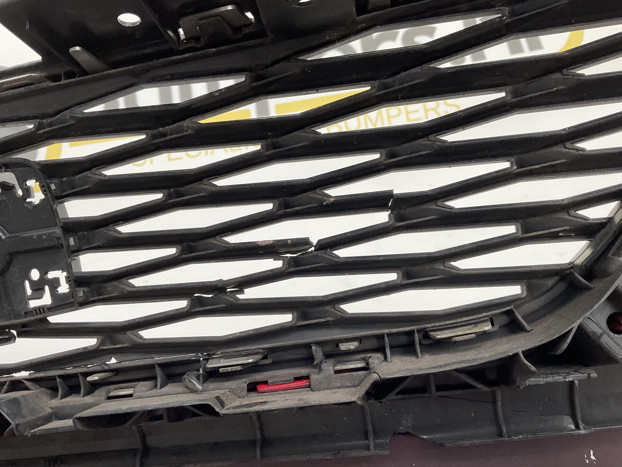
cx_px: 311
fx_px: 521
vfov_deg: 48.2
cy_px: 234
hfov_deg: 61.7
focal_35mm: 29
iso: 20
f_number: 1.8
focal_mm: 3
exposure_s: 1/100
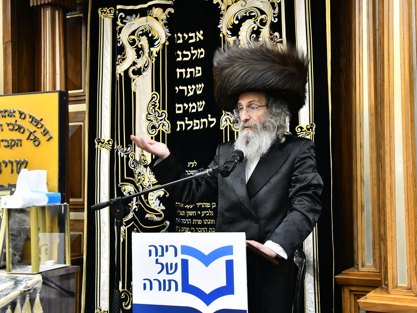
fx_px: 602
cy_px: 163
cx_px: 245
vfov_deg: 29.1
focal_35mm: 50
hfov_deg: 38.1
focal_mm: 44
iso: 2000
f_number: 5.6
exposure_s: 1/125
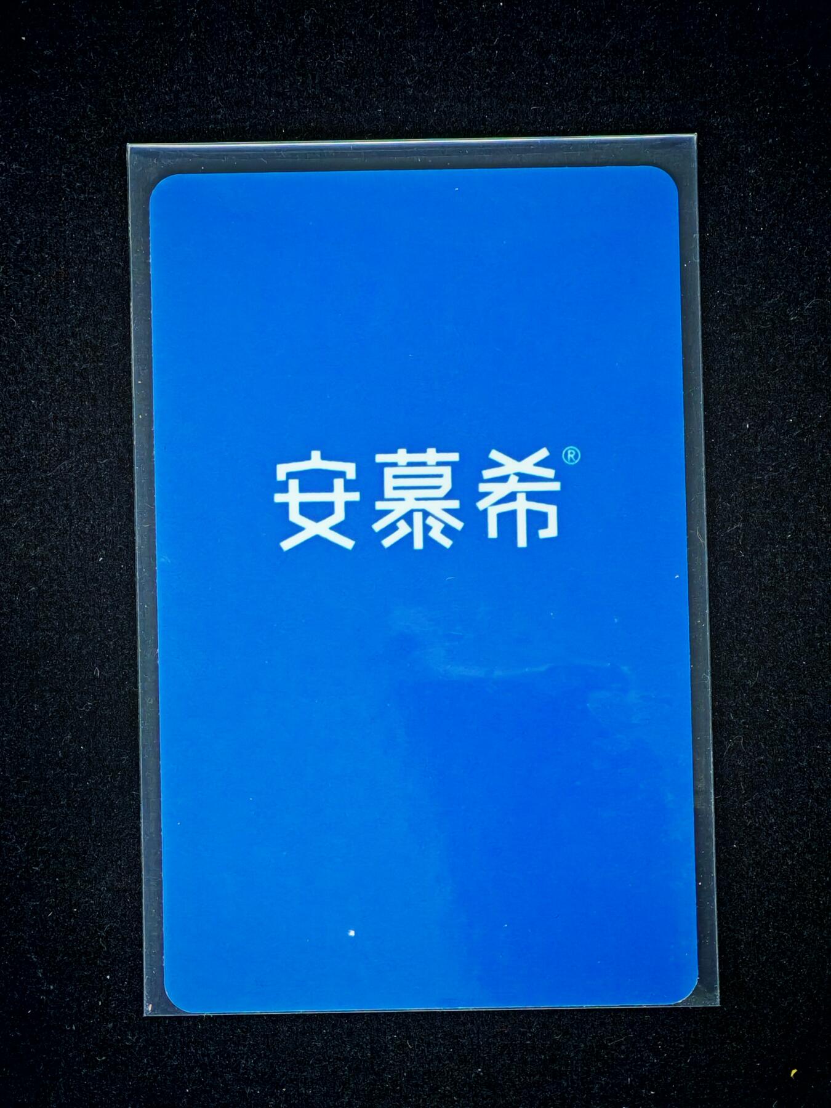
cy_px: 554
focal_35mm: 117
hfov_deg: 12.7
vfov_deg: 16.8
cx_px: 416
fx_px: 3745
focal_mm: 8.67
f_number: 2.4
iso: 400
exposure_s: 1/25
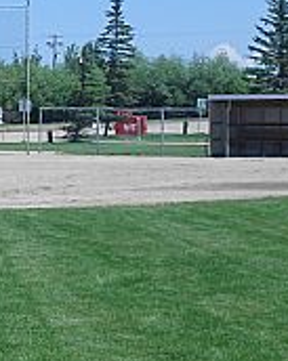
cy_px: 126
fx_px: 1602
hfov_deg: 9.9
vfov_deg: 12.9
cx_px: -164
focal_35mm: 150
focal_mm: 7.7
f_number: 8.5
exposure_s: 1/125
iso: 64
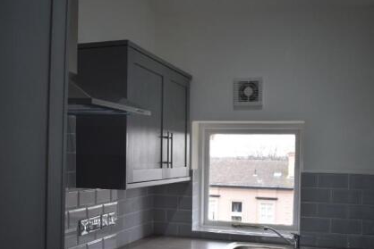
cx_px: 162
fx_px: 488
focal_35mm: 47
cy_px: 164
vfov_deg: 28.5
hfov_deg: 41.8
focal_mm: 20
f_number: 3.5
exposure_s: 1/500
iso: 800
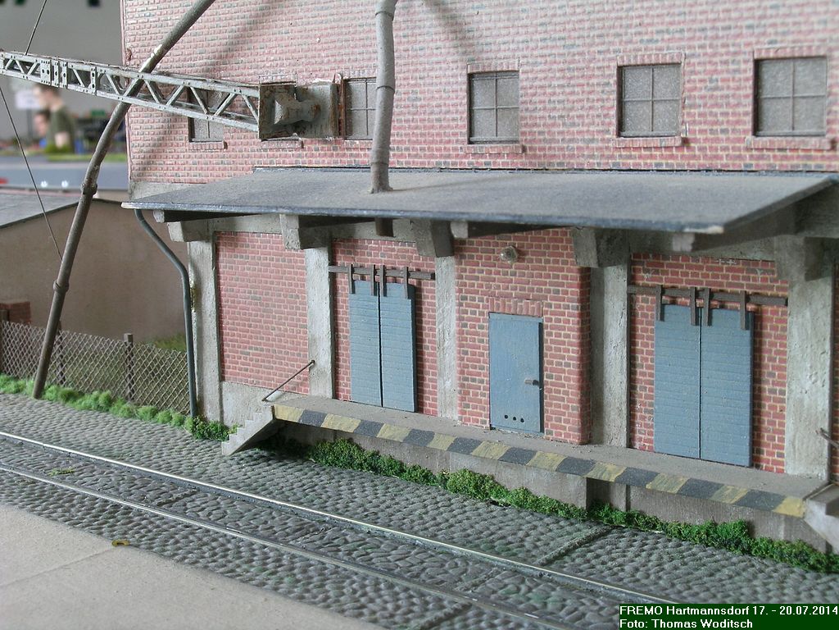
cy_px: 315
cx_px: 420
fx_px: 1285
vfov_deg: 27.5
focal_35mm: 53
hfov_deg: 36.2
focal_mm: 11.1
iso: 50
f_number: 7.9
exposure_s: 1/1.9
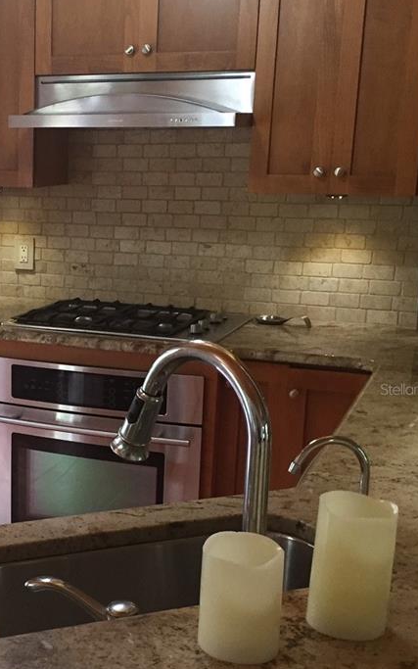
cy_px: 389
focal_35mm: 54
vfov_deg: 37.4
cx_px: 8
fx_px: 984
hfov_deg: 23.1
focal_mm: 4.15
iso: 125
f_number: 2.2
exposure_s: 1/30
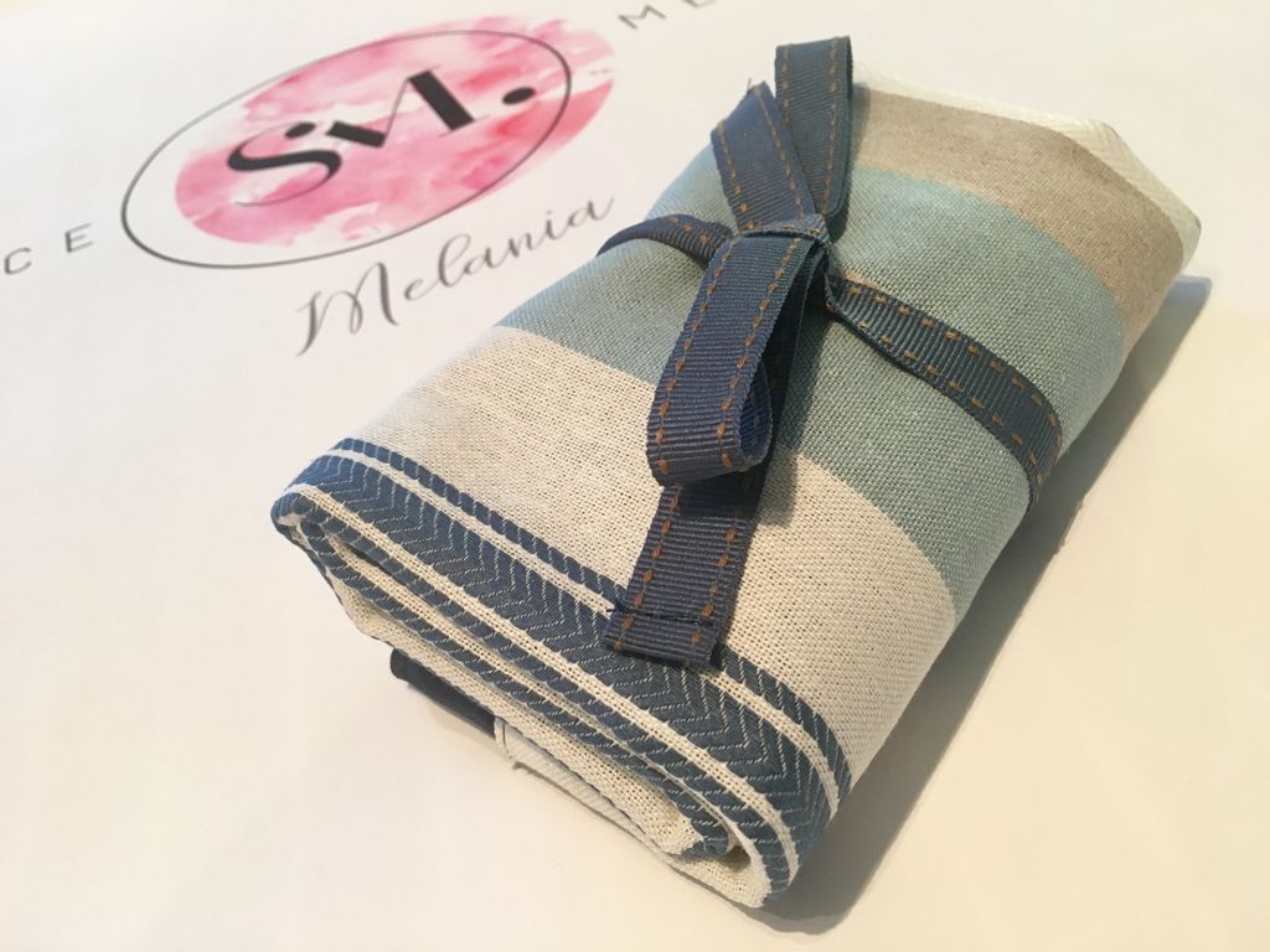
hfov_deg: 61.7
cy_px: 476
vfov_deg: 48.2
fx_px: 1064
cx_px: 635
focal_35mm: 29
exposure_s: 1/33
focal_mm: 4.15
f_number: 2.2
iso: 160
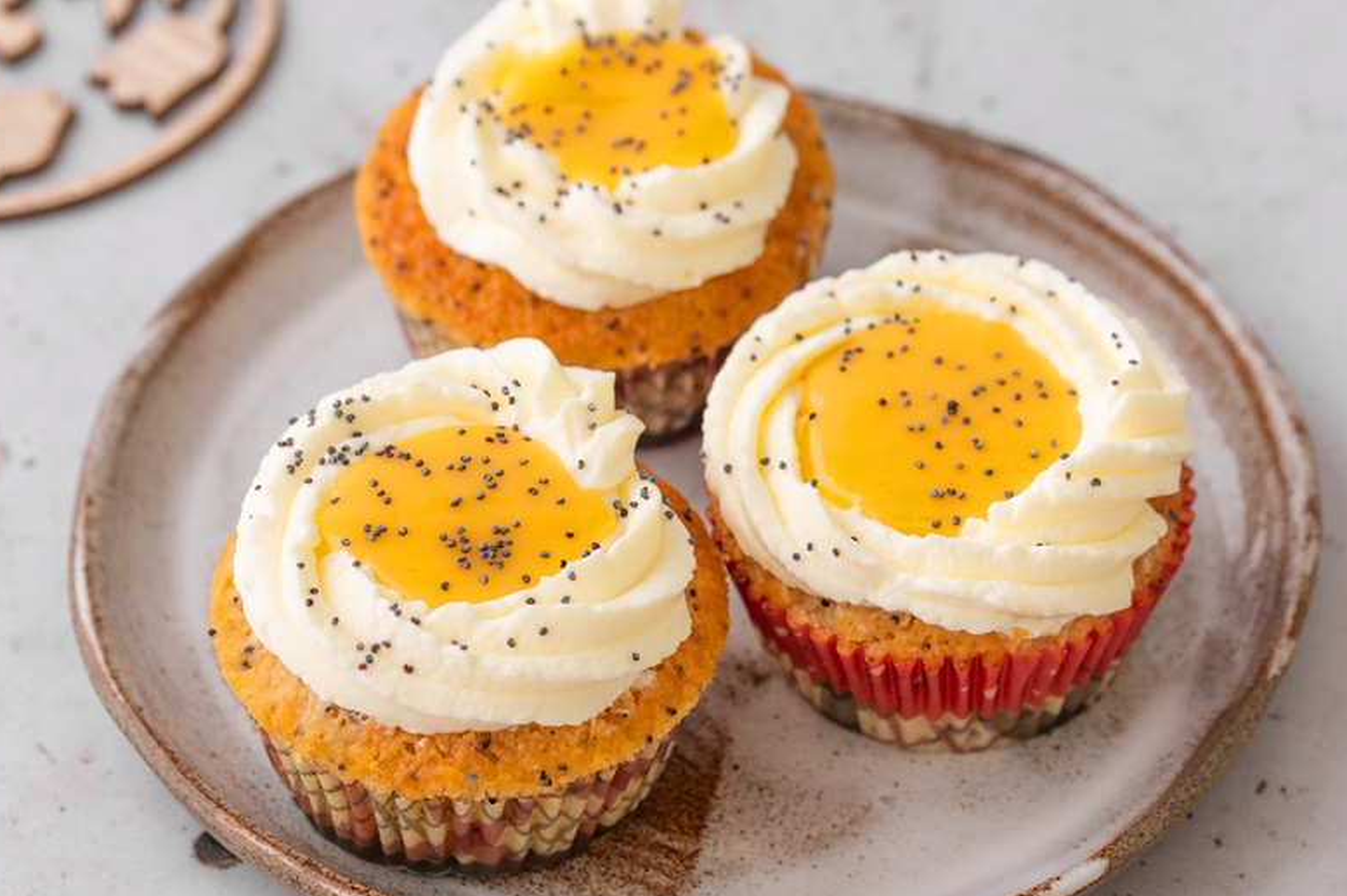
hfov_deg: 14.8
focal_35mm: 139
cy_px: 468
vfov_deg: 9.9
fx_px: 5197
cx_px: 823
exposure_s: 1/160
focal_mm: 90
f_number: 5.6
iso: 100
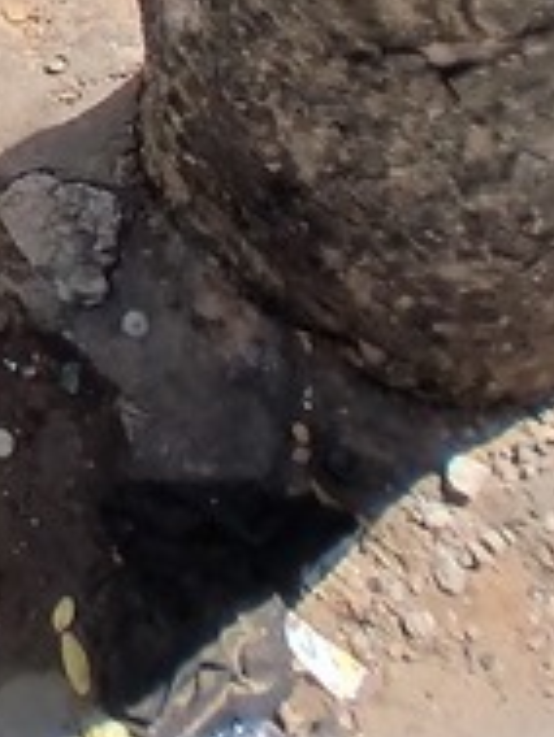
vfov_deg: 25.1
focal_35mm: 54
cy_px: -421
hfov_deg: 22.4
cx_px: -273
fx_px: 1151
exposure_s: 1/545
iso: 50
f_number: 2.2
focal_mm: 1.4
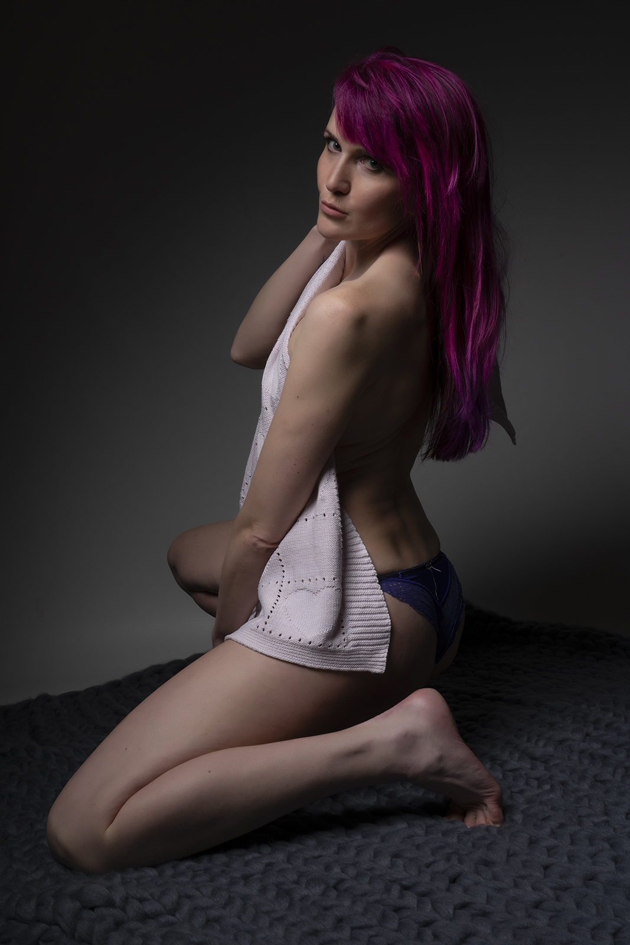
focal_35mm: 44
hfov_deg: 30.5
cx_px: 315
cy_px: 472
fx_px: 1155
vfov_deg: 44.5
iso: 200
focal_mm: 44
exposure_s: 1/200
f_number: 16
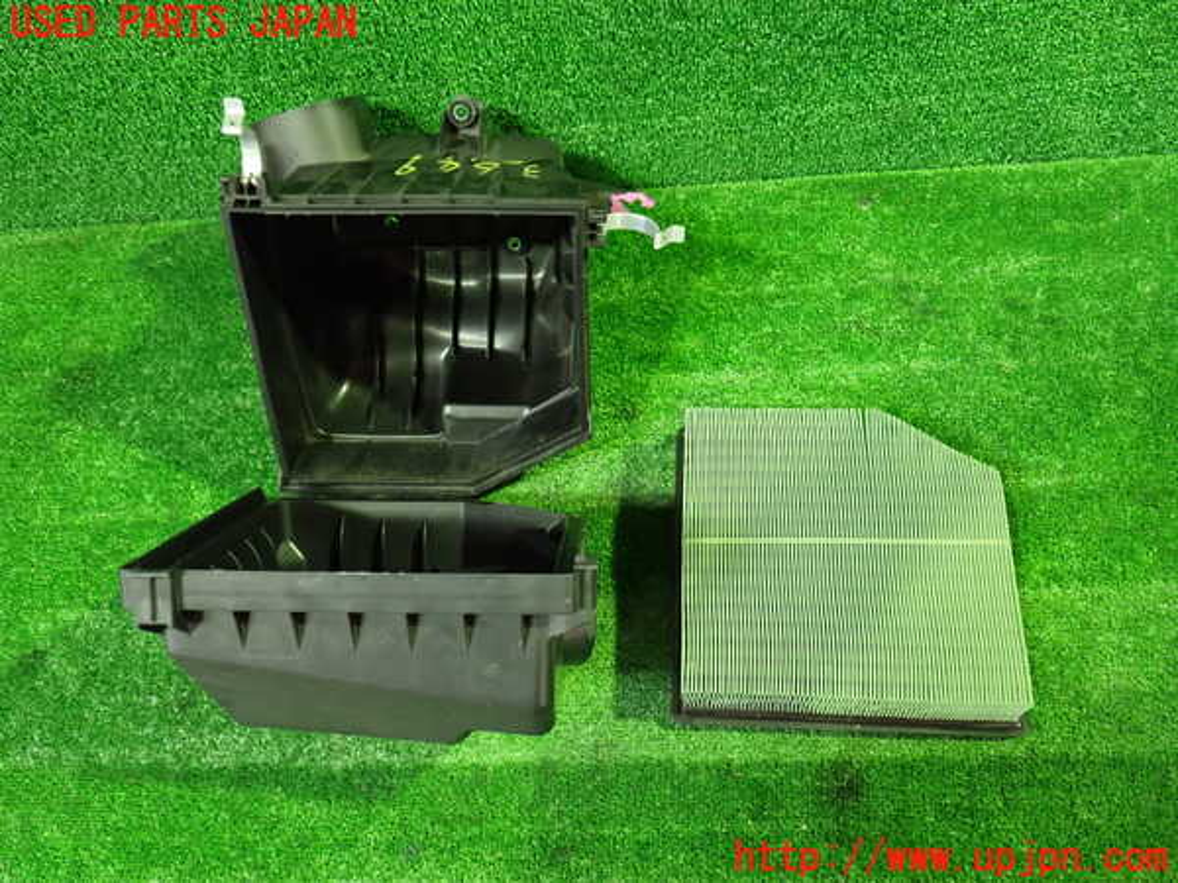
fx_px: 1021
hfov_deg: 60.0
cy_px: 442
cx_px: 589
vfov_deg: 46.8
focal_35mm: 30
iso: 800
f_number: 2.3
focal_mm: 5.4
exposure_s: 1/30
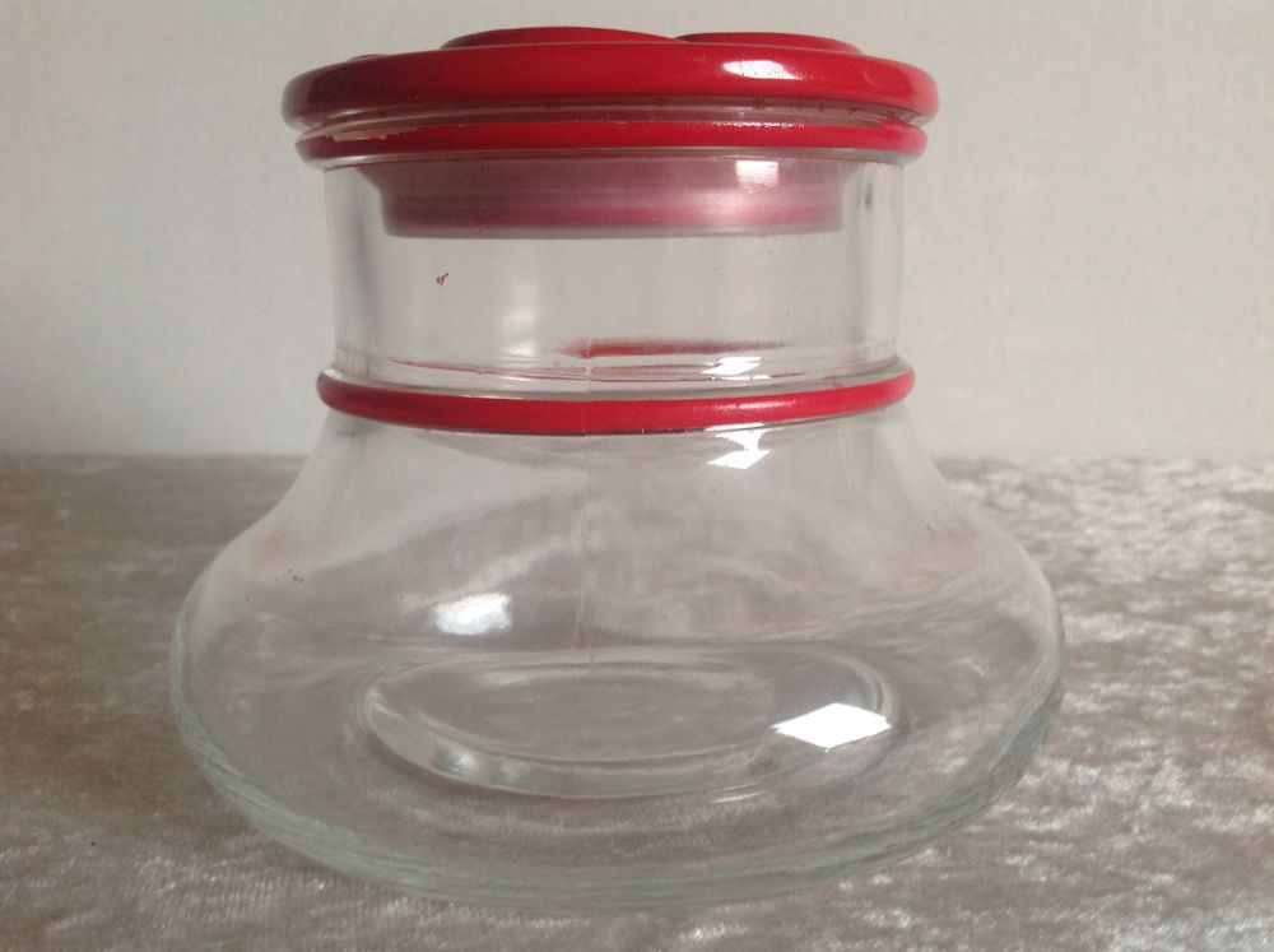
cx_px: 637
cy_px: 476
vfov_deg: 40.6
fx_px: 1286
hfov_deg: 52.7
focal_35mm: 35
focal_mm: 4.28
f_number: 2.4
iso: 100
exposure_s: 1/15
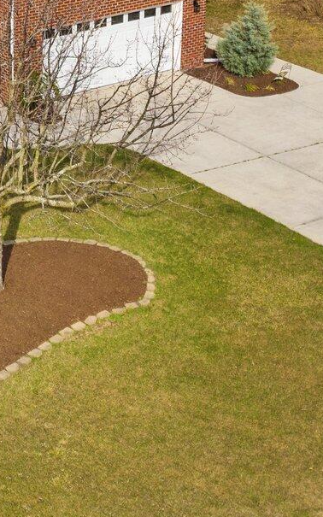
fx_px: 1212
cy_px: 1
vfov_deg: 23.1
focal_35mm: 86
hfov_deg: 15.0
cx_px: 44
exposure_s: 1/2000
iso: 140
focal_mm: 12.29
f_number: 2.8
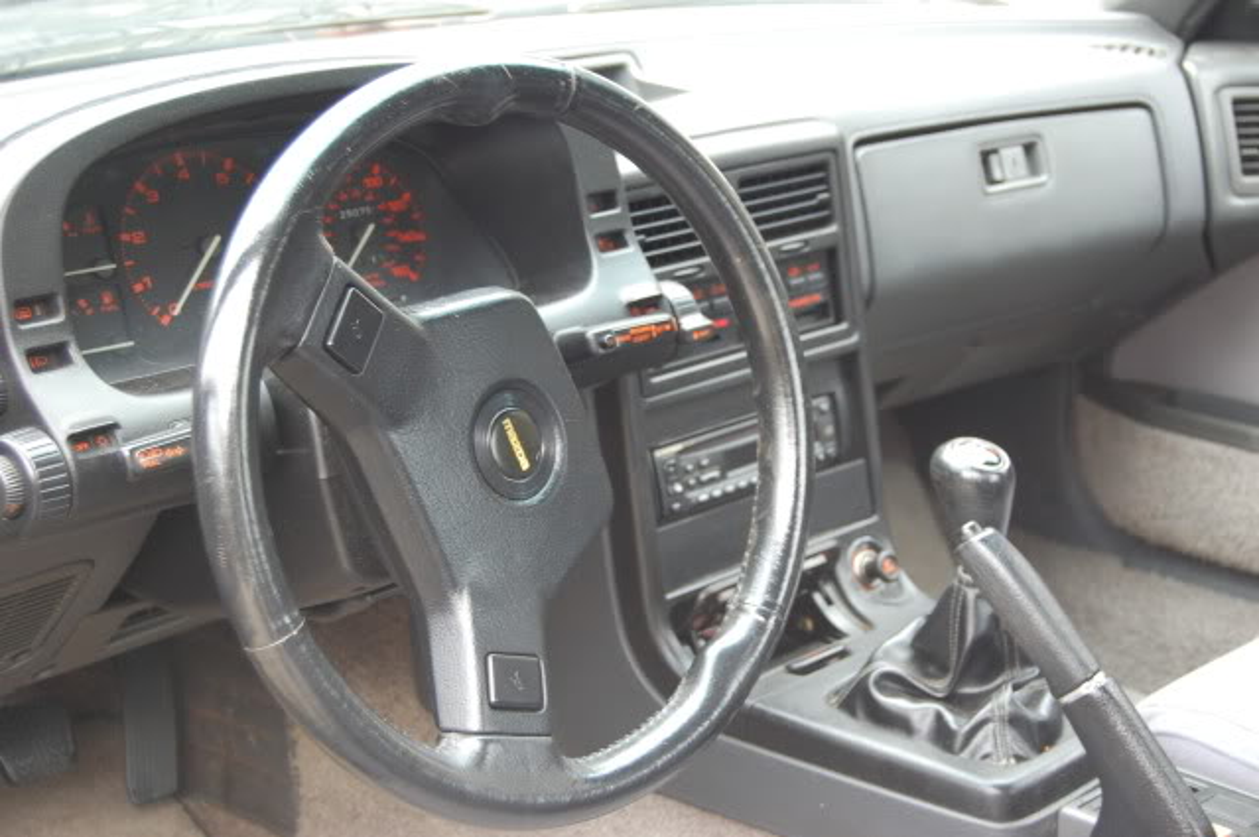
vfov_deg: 23.7
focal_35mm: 57
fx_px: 1992
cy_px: 418
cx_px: 630
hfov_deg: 35.1
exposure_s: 1/30
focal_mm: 38
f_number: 5
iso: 800
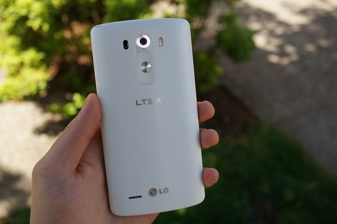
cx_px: 168
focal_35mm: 45
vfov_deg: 29.8
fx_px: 421
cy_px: 112
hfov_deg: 43.7
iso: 100
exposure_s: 1/250
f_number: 5
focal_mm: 30
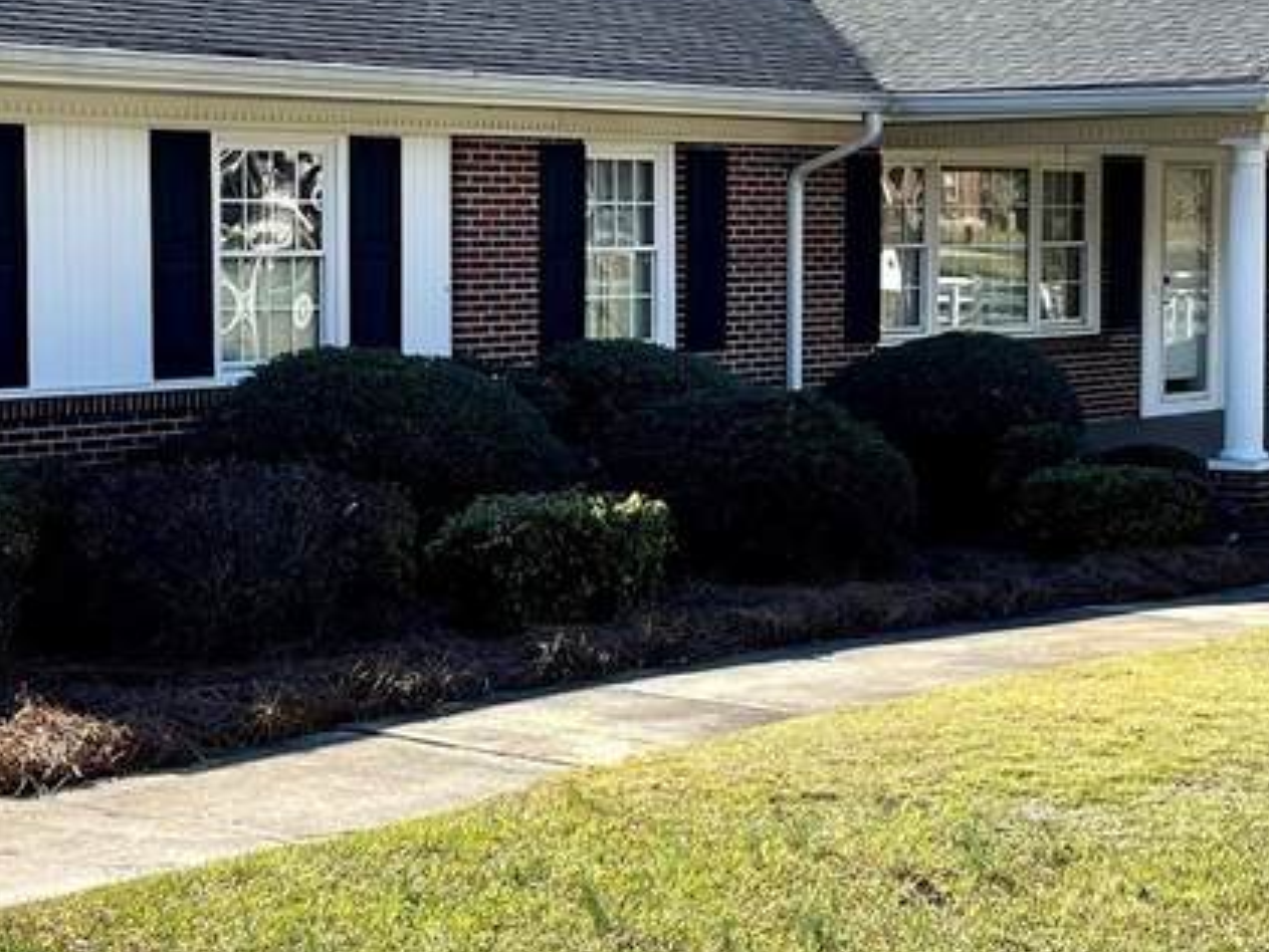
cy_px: 434
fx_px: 2787
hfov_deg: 25.5
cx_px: 401
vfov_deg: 19.4
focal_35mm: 76
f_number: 1.6
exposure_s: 1/1575
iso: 32
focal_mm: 5.1
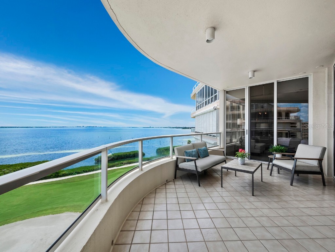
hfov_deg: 102.1
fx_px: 135
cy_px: 126
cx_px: 168
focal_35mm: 14
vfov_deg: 85.7
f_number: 11
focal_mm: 7
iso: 400
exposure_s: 1/160
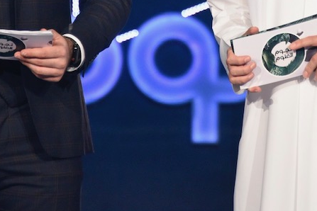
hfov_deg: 2.9
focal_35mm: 716
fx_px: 6304
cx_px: 194
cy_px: -58
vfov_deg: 1.9
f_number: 7.1
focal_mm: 250
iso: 2500
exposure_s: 1/160
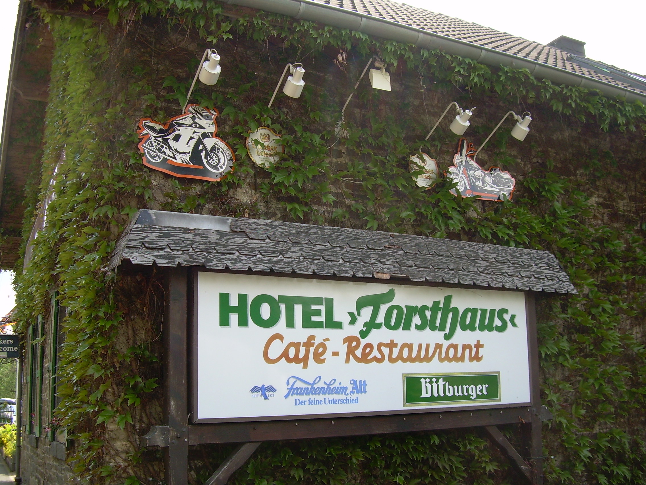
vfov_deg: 37.7
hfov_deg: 49.0
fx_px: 709
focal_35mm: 38
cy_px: 242
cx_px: 323
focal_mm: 6.3
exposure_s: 1/250
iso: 50
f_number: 2.8
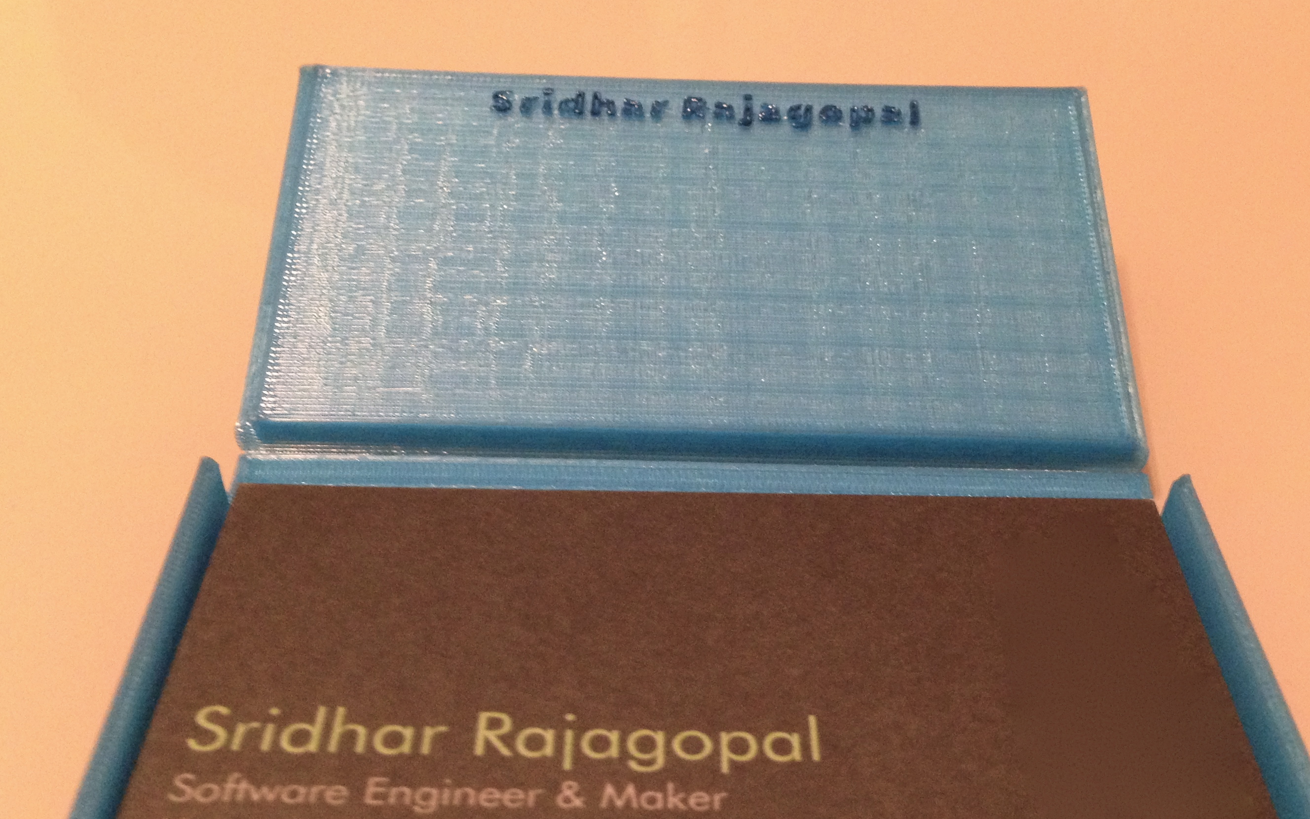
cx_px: 703
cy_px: 518
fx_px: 1535
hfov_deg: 46.2
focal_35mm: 43
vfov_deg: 29.7
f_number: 2.4
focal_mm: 4.13
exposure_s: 1/17
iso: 400
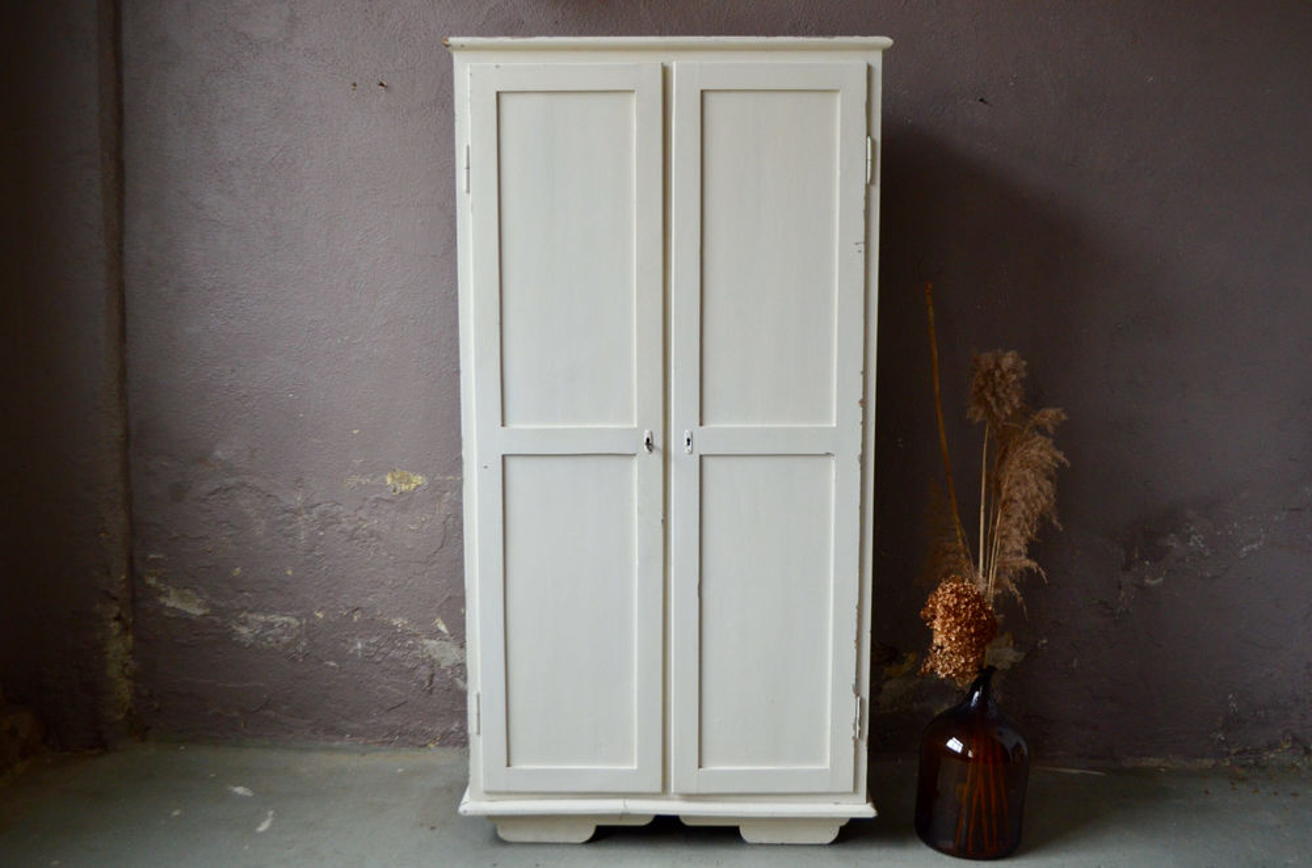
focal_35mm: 33
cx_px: 656
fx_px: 1200
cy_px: 434
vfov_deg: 39.8
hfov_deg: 57.3
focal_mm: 22
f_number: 5
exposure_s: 1/100
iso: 1250
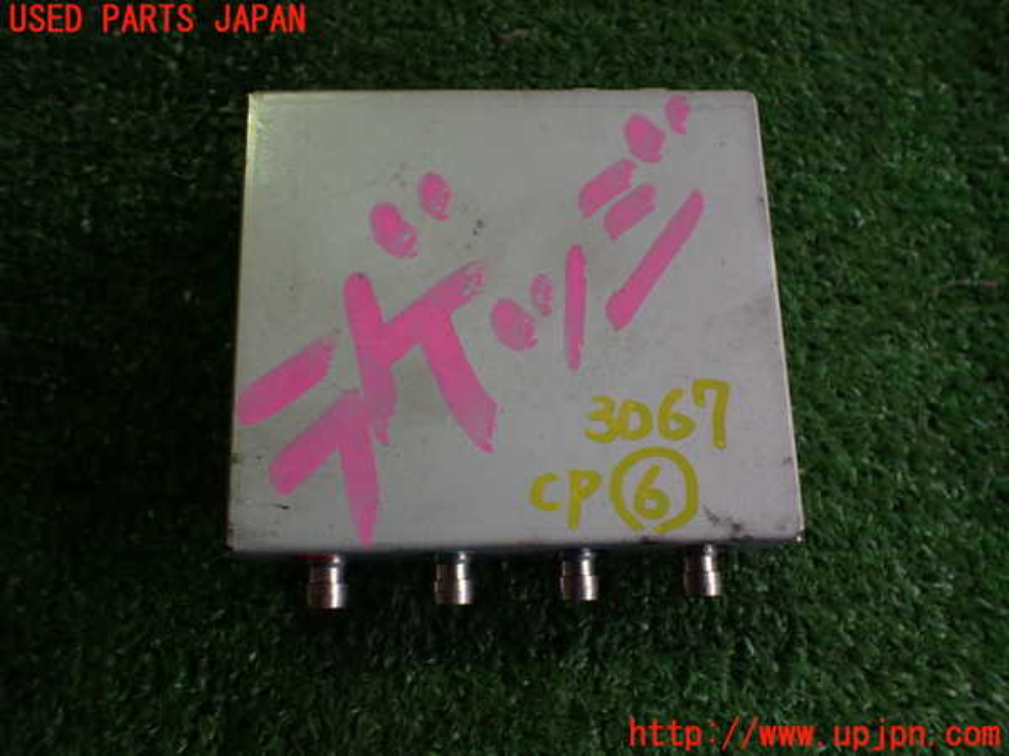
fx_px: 874
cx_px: 504
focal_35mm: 30
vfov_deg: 46.8
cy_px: 378
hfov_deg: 60.0
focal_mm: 5.4
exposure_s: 1/125
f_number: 2.3
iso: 200
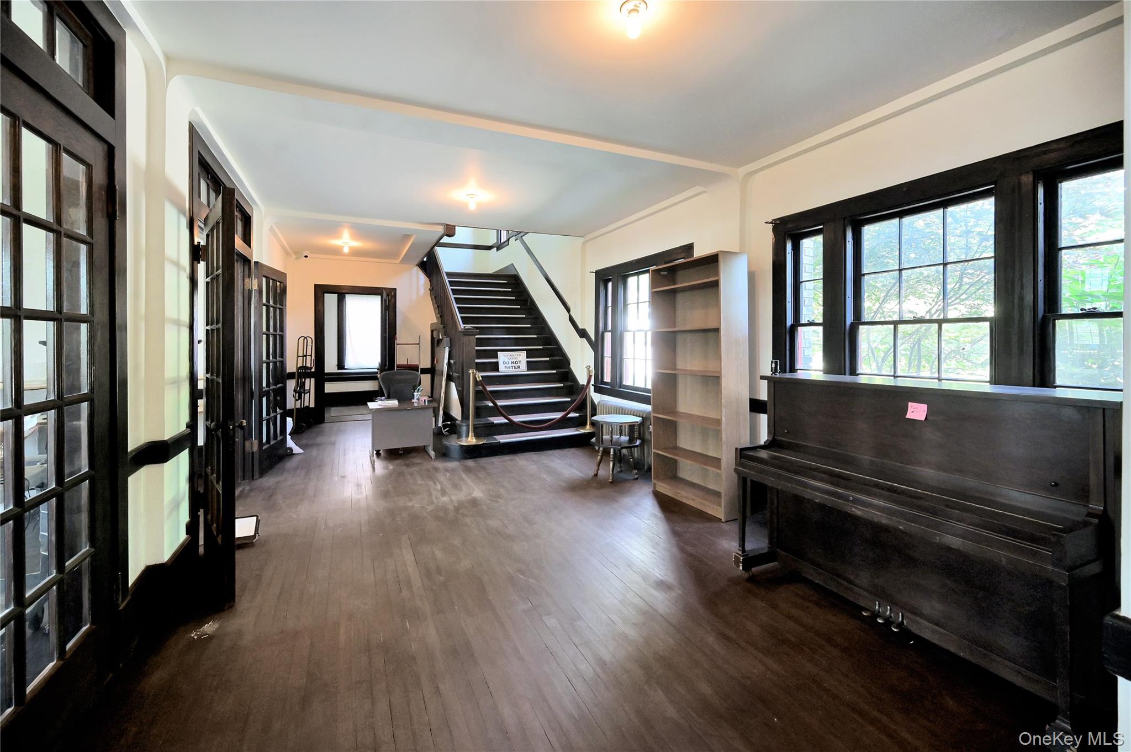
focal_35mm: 14
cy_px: 376
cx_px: 566
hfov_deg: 104.3
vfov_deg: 81.1
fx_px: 439
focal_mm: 14
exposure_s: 1/100
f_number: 5
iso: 2000
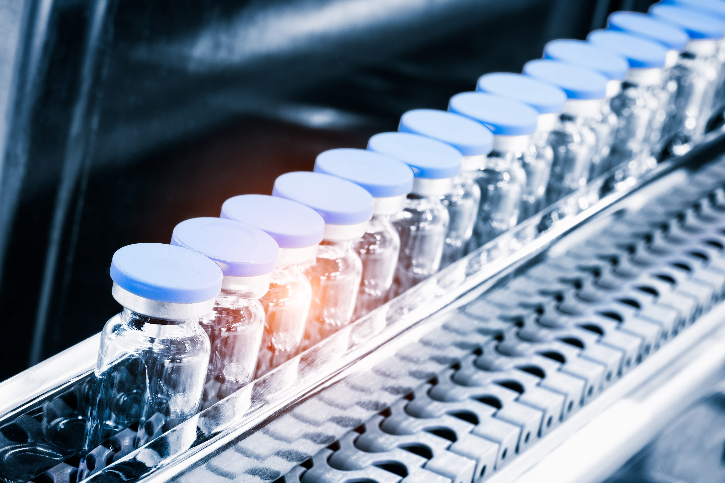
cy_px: 242
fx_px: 2417
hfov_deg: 17.1
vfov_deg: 11.4
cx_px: 362
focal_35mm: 120
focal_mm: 80
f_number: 16
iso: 200
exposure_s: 9
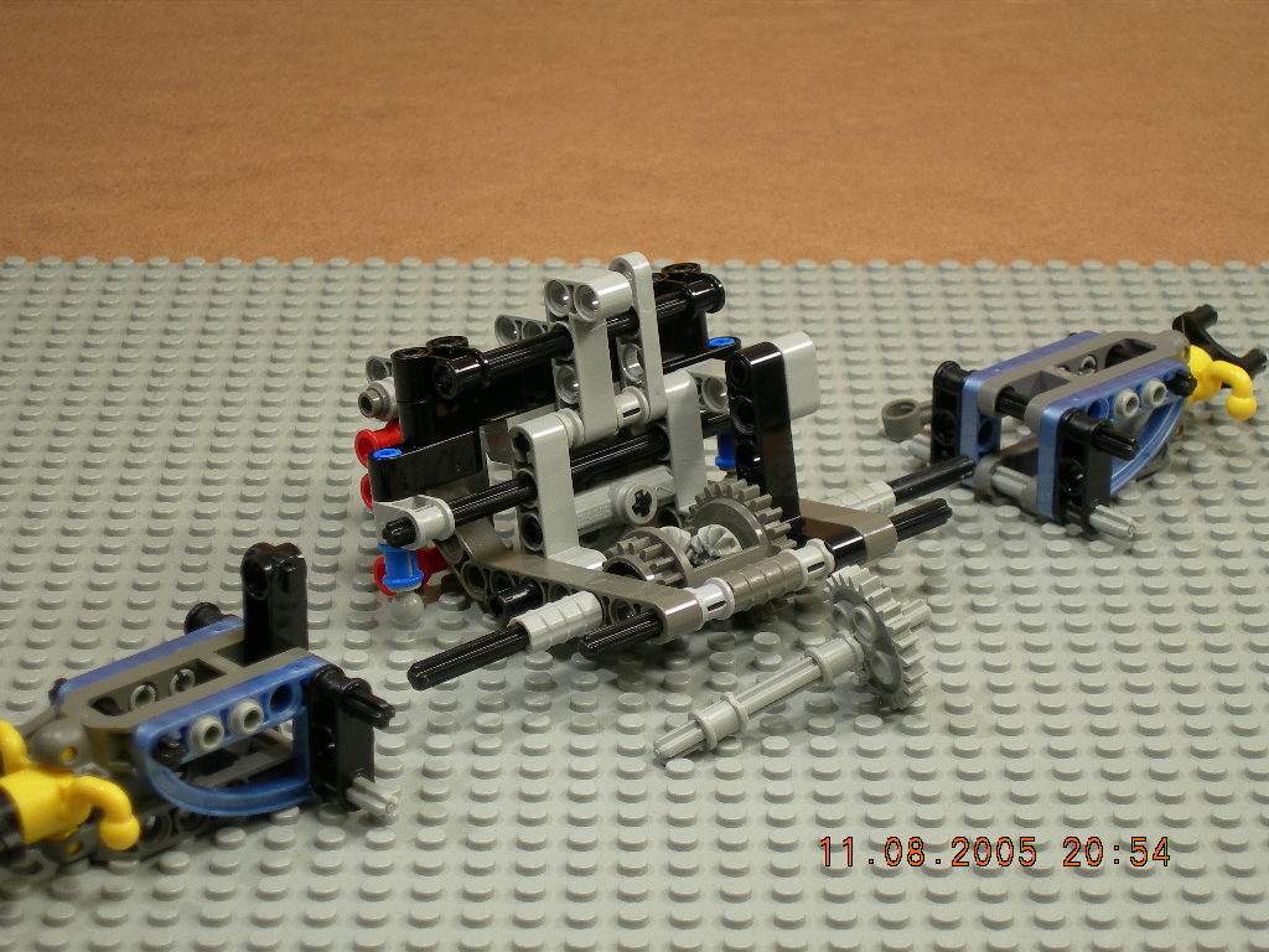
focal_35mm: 114
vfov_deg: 13.0
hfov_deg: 17.3
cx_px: 634
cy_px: 476
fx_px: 4179
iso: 50
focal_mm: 23.4
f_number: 4.9
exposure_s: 1/7.6
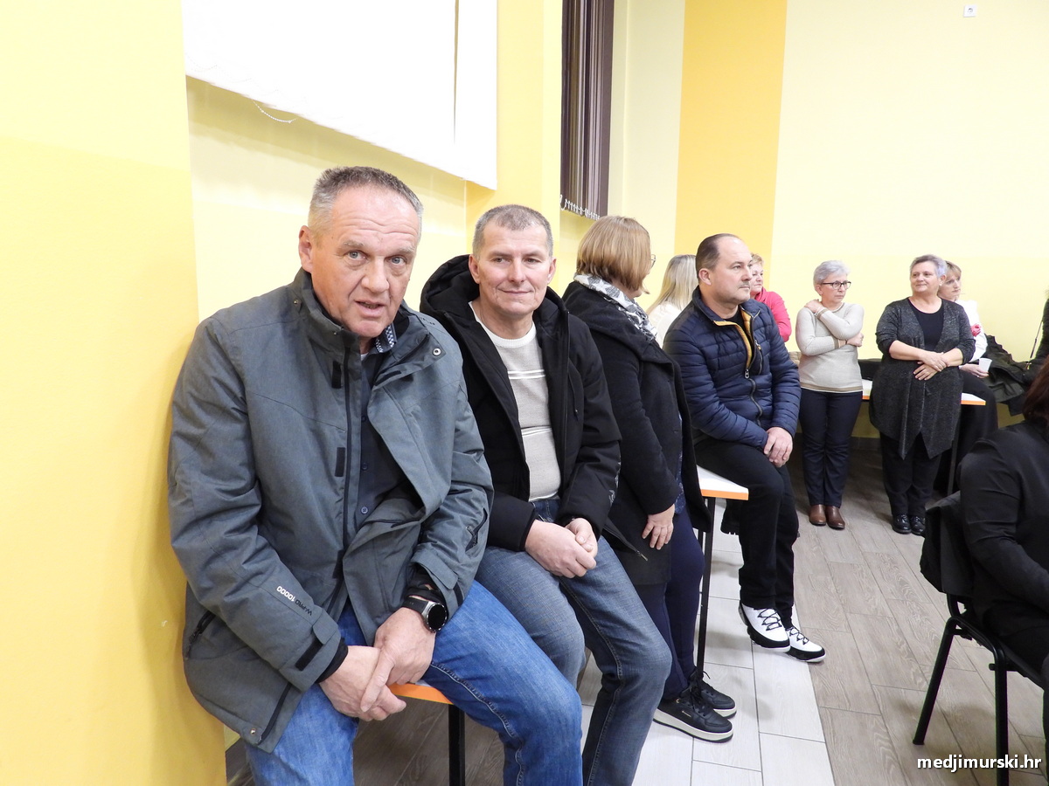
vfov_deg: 56.8
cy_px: 393
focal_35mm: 24
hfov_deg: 71.6
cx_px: 524
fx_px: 727
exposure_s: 1/15
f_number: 2.8
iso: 400
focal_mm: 4.3
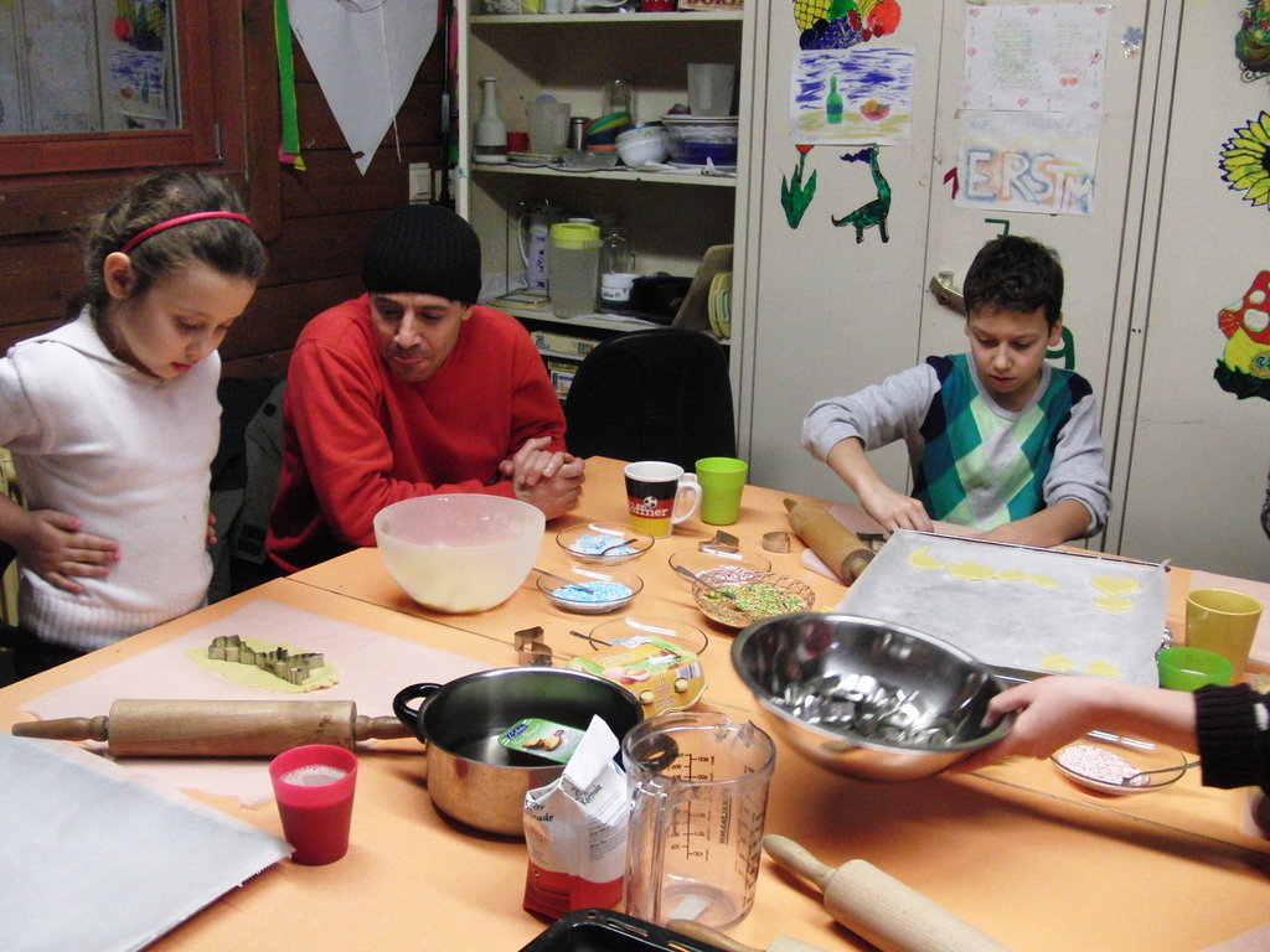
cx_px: 635
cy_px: 476
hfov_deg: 50.1
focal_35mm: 37
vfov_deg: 38.7
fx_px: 1357
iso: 500
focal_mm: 6.42
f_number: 3.6
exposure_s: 1/80
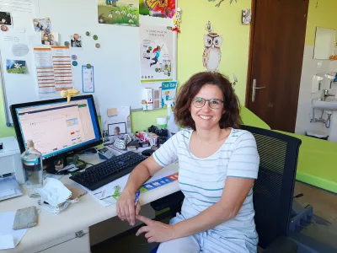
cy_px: 126
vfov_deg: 51.4
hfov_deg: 65.3
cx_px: 168
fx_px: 263
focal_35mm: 27
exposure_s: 1/33
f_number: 1.7
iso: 50
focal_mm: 3.93
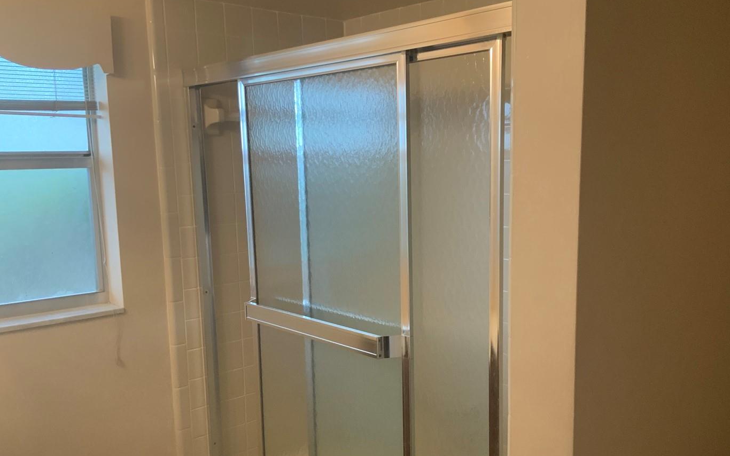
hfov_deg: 53.9
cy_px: 271
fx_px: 716
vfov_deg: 35.2
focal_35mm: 36
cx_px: 410
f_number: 1.8
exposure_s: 1/60
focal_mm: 3
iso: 160
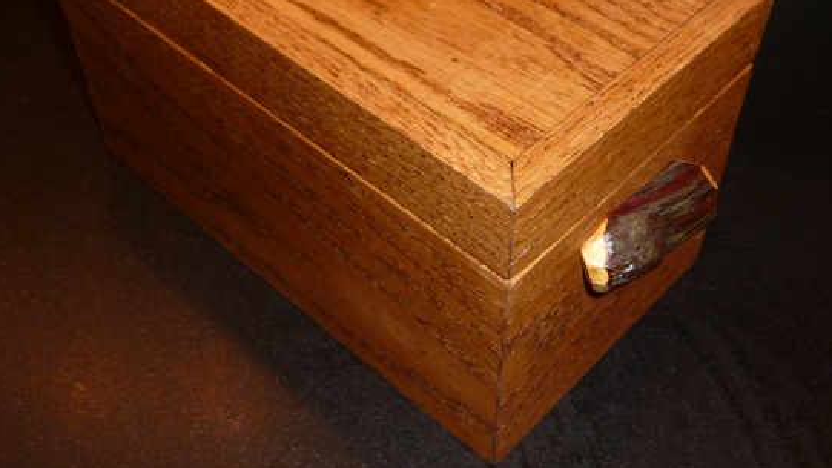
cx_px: 510
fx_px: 993
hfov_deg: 45.2
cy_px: 161
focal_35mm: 45
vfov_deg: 26.4
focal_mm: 4.7
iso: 100
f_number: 3.3
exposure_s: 1/30
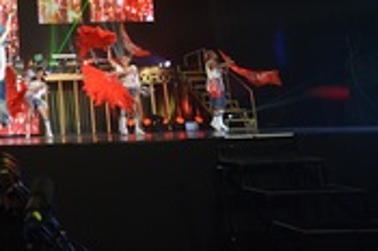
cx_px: -19
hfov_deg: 46.5
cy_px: 76
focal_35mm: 32
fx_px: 335
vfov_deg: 40.3
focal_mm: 14
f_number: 4.5
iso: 1250
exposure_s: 1/640
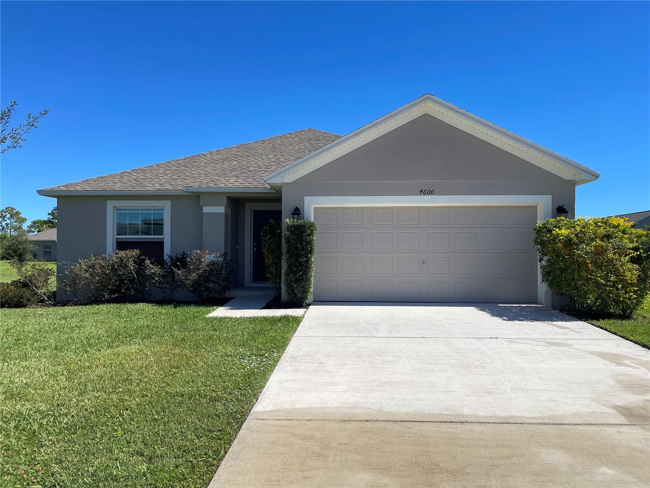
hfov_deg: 69.4
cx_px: 325
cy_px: 244
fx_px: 469
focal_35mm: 25
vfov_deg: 54.9
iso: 32
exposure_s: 1/4902
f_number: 1.6
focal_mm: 5.1
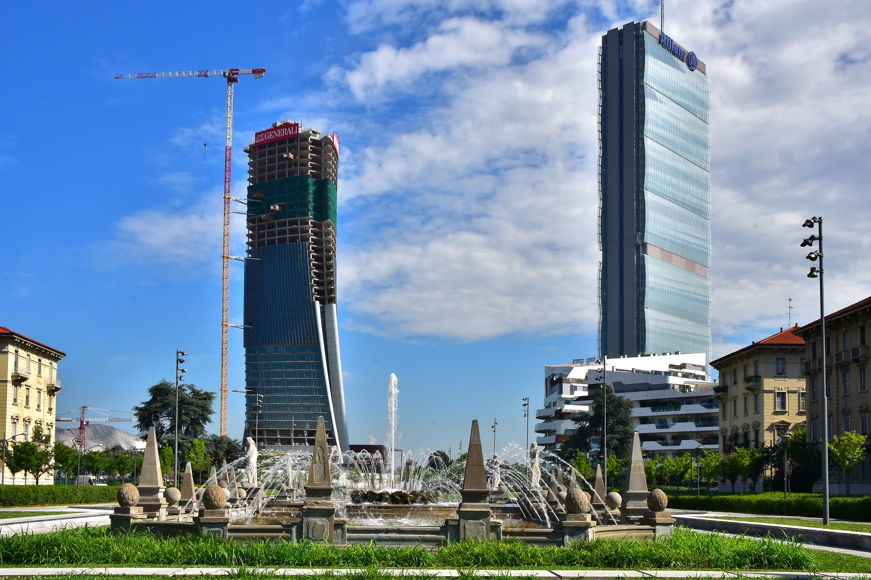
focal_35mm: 36
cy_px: 290
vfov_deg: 36.9
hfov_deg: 53.1
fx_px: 871
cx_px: 436
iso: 100
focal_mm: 24
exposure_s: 1/80
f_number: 16
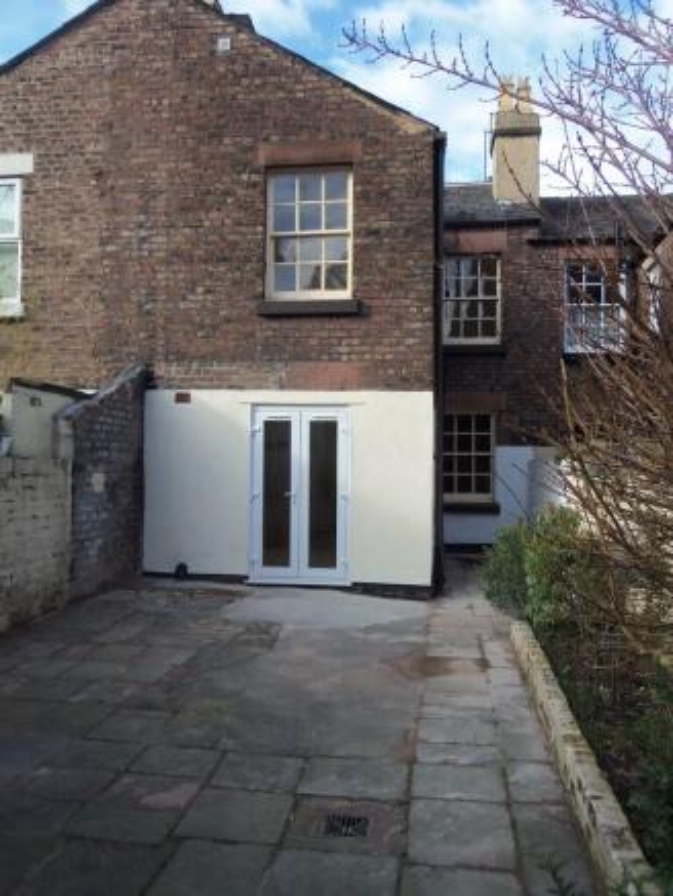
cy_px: 448
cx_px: 336
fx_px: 725
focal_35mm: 28
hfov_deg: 49.8
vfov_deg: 63.4
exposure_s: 1/250
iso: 64
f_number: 3.9
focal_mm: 5.1
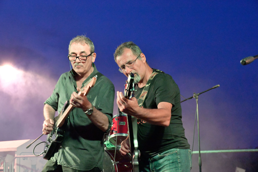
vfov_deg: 24.6
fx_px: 394
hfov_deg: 36.2
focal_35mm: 55
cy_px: 86
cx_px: 129
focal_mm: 55
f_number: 6.3
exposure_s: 1/50
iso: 12800
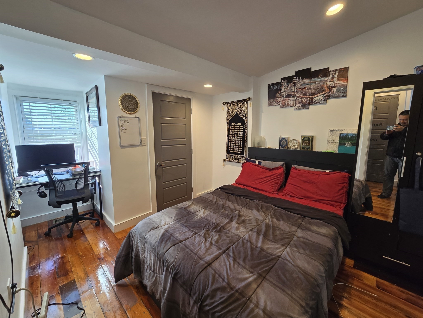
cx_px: 212
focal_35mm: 13
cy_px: 159
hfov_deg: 106.2
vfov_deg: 89.9
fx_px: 159
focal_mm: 2.2
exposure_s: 1/60
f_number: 2.2
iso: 125
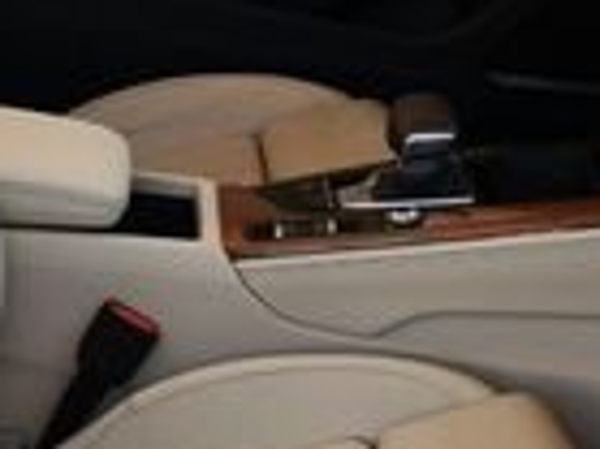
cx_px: 35
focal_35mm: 160
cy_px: 91
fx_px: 2771
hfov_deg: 12.2
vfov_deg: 9.2
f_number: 5.6
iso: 400
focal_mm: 18
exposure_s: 1/250
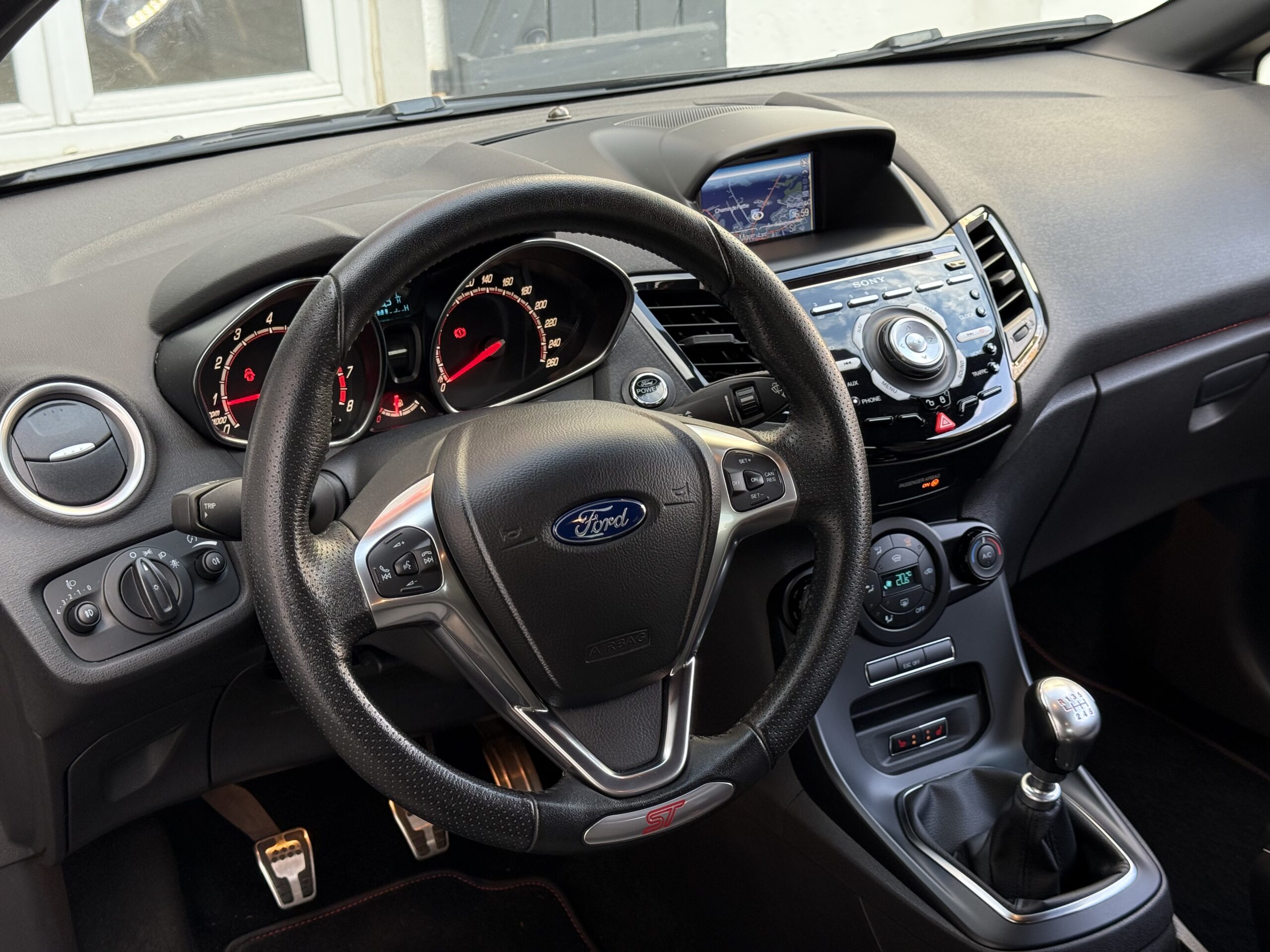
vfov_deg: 30.3
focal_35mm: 48
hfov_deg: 39.7
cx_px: 635
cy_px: 476
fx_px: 1761
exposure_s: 1/121
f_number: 1.78
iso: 125
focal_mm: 6.76
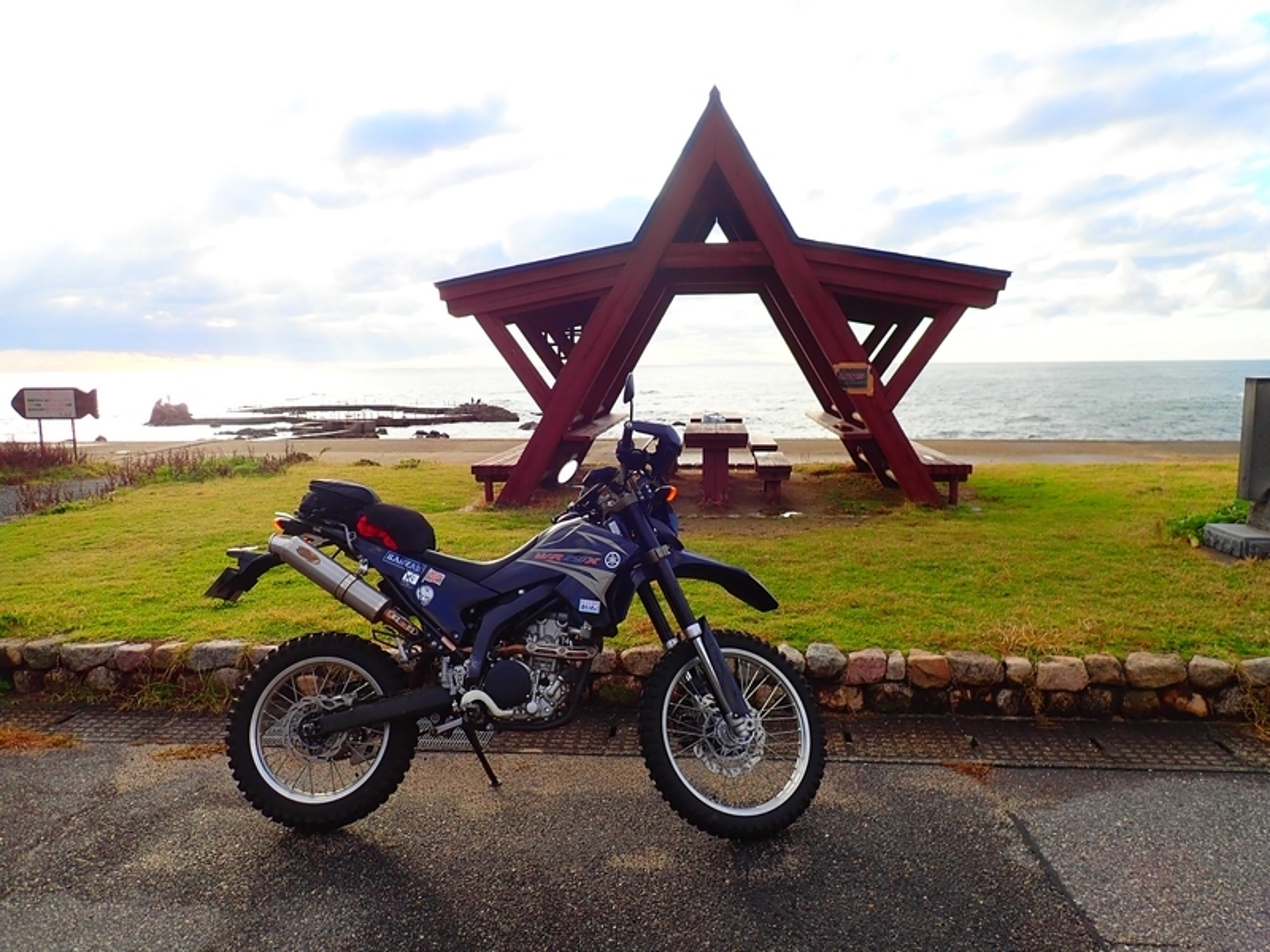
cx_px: 635
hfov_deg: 69.4
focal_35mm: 25
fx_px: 917
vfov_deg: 54.9
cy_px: 476
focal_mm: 4.5
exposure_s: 1/500
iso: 100
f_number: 2.8
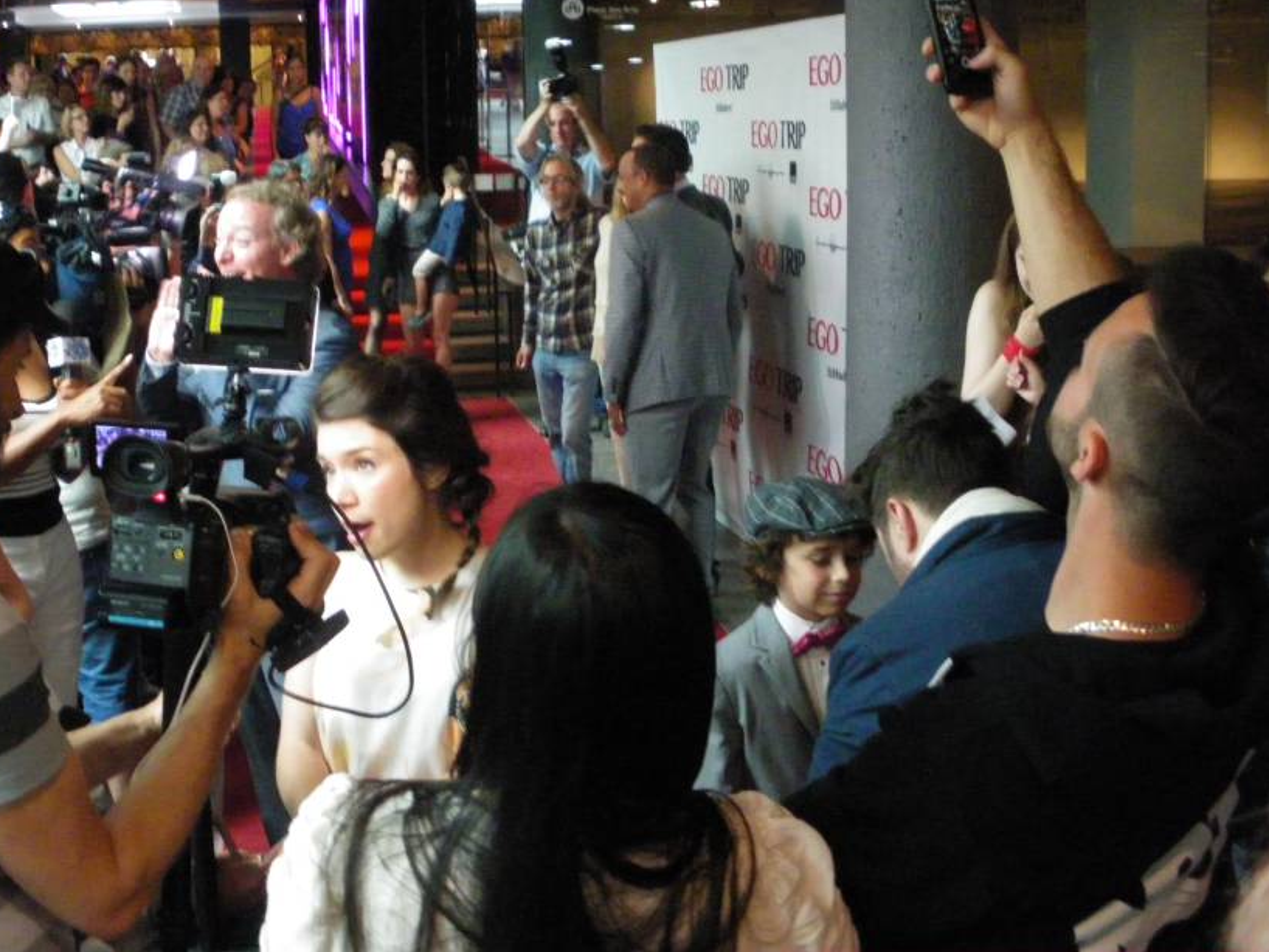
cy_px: 359
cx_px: 482
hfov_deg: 41.8
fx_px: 1650
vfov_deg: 32.1
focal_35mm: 45
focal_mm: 6.3
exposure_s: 1/25
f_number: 3.5
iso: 800
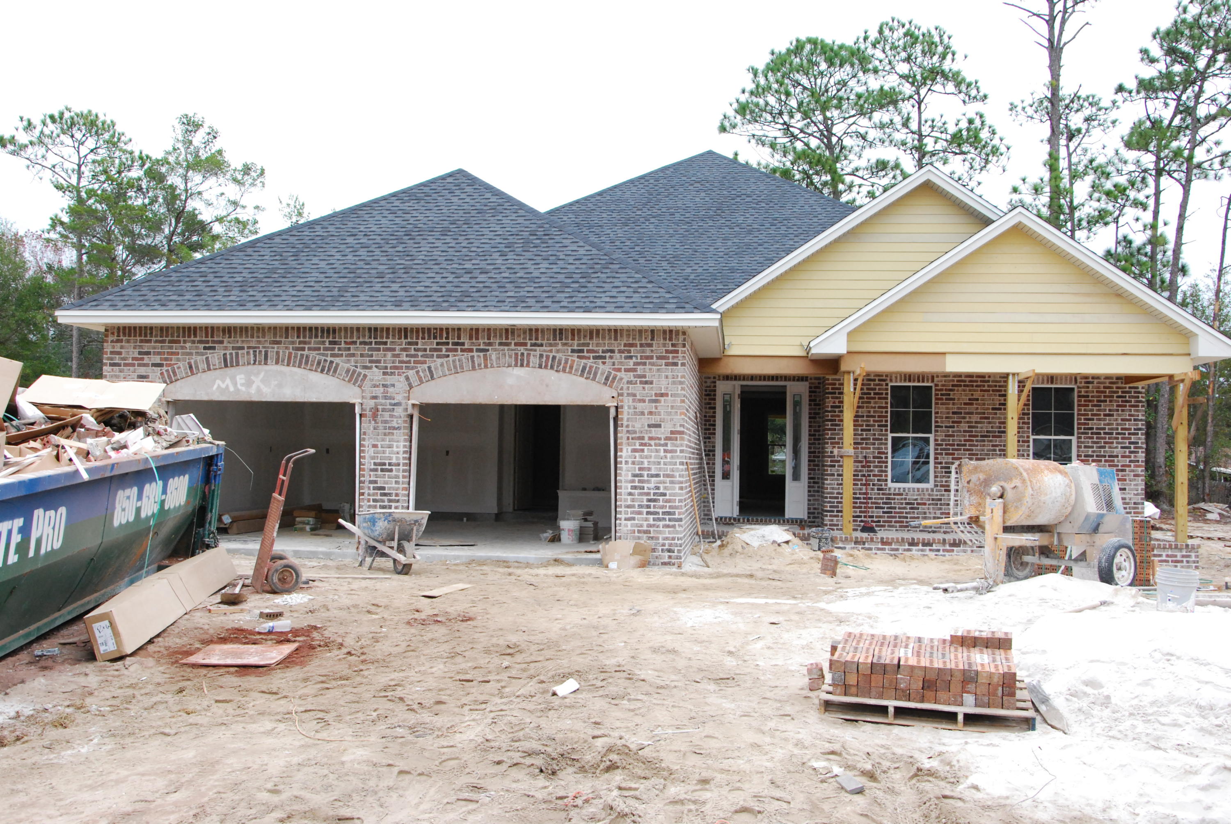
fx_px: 1232
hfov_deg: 53.1
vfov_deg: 37.0
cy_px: 412
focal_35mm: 36
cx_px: 616
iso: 800
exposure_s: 1/400
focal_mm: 24
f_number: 10
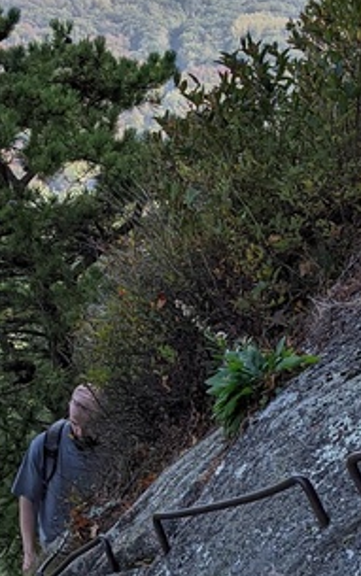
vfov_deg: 21.2
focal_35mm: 96
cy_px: 502
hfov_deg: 13.6
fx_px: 1509
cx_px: 59
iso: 43
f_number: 1.8
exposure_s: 1/1805
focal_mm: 4.44
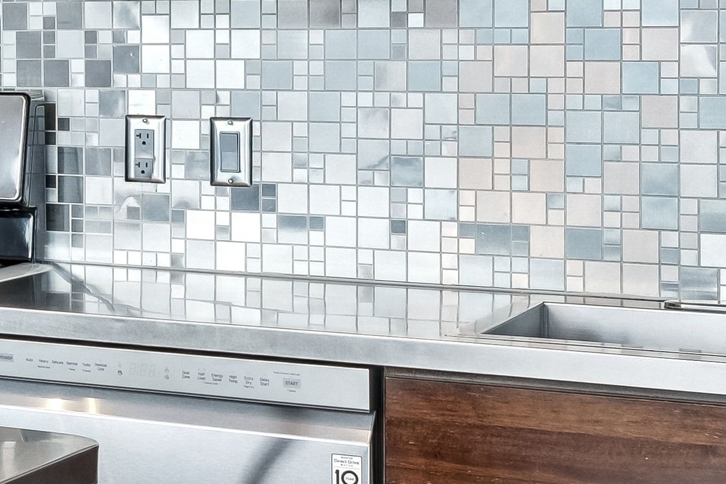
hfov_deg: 17.5
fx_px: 1997
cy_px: 50
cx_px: -491
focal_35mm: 99
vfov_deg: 13.7
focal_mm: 11.6
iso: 500
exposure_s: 1/30
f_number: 8
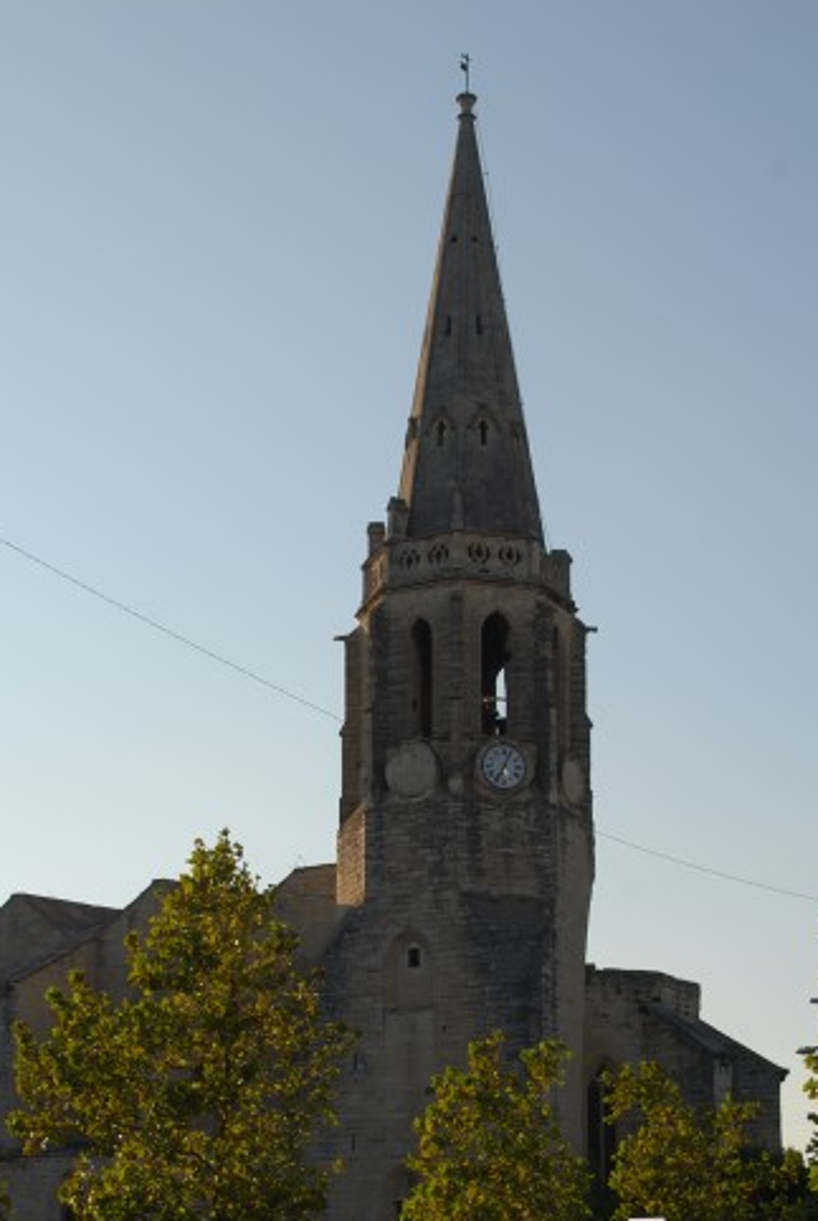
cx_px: 444
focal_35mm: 70
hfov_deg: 19.6
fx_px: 2366
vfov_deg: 28.8
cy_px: 803
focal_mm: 35
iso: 100
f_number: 9
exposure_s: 1/200
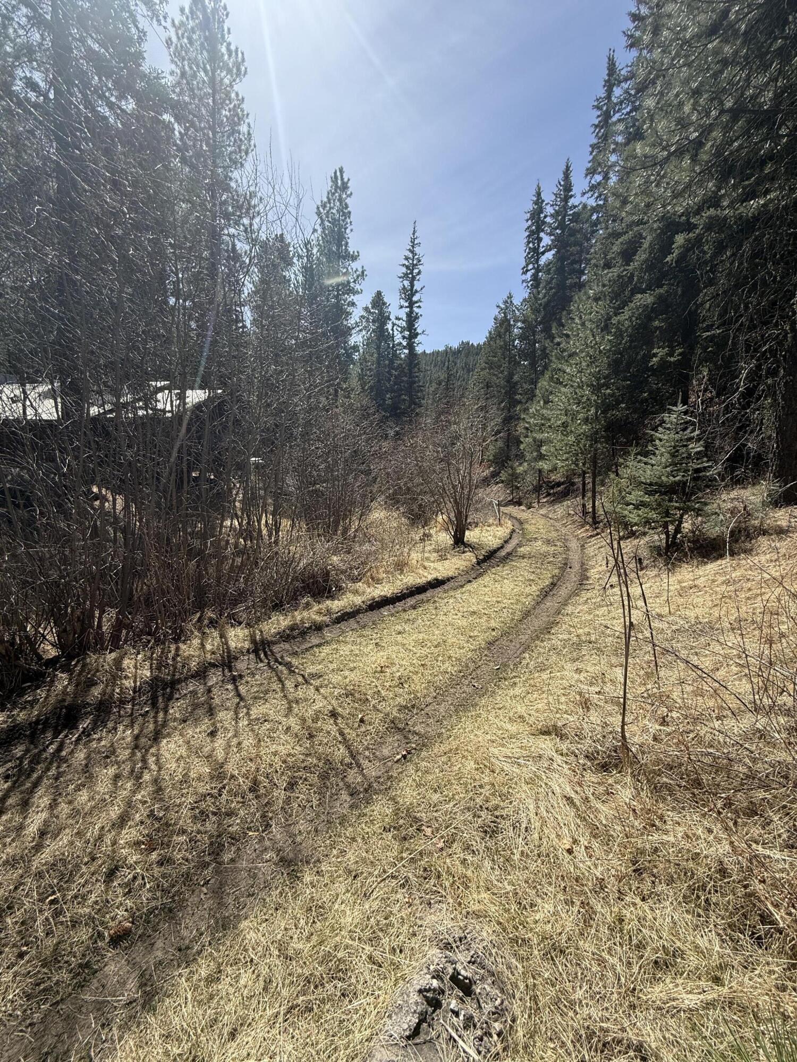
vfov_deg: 102.1
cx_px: 398
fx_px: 430
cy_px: 531
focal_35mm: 14
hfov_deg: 85.7
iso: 50
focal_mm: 2.22
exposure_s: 1/1259
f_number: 2.2
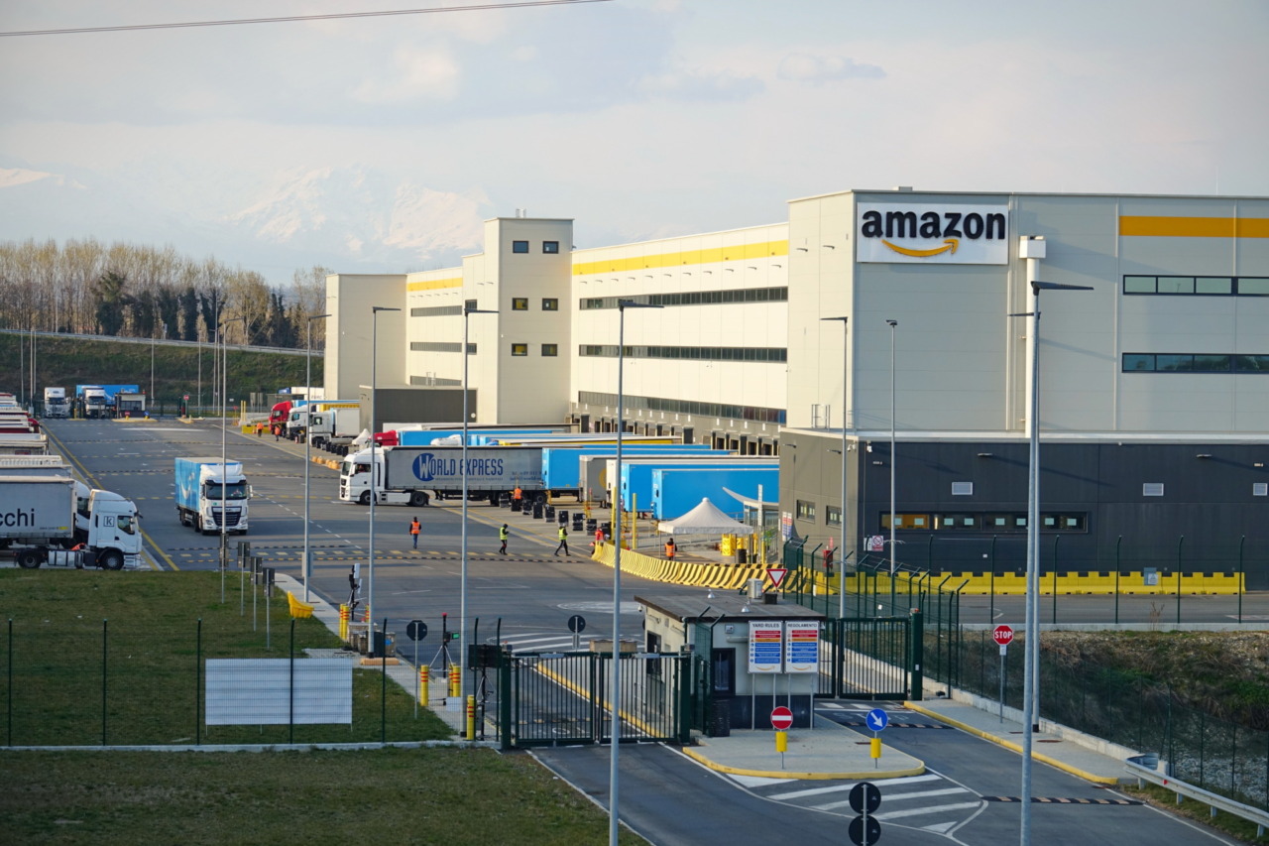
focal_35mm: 104
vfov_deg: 13.2
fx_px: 3665
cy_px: 423
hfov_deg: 19.6
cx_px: 634
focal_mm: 38
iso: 100
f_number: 4
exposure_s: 1/320
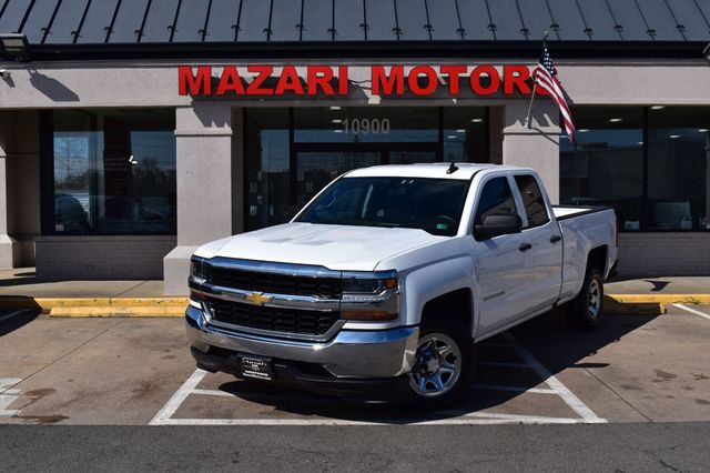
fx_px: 798
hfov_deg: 47.9
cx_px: 355
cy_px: 236
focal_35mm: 40
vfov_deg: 33.0
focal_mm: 27
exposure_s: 1/640
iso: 200
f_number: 11
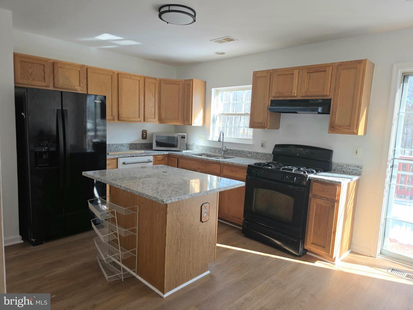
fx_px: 274
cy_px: 155
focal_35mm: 23
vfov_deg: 58.9
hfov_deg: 73.9
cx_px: 206
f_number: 1.7
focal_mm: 6.3
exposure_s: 1/120
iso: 32
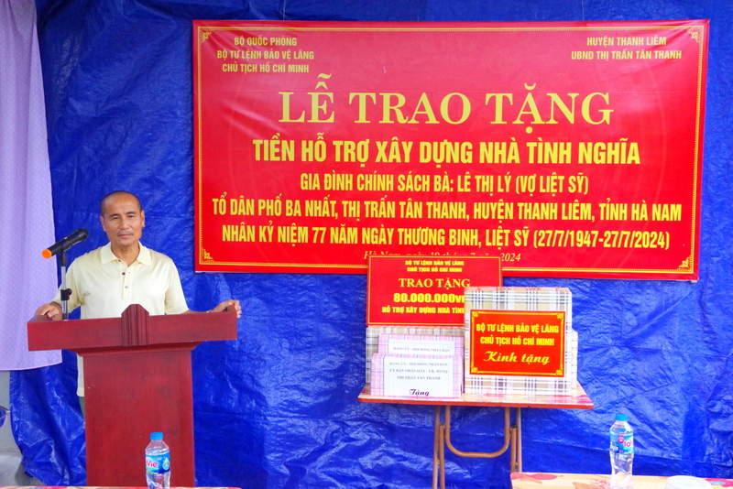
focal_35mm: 46
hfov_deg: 42.7
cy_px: 244
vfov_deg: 29.3
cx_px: 366
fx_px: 937
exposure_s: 1/320
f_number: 9
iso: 3200
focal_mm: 31
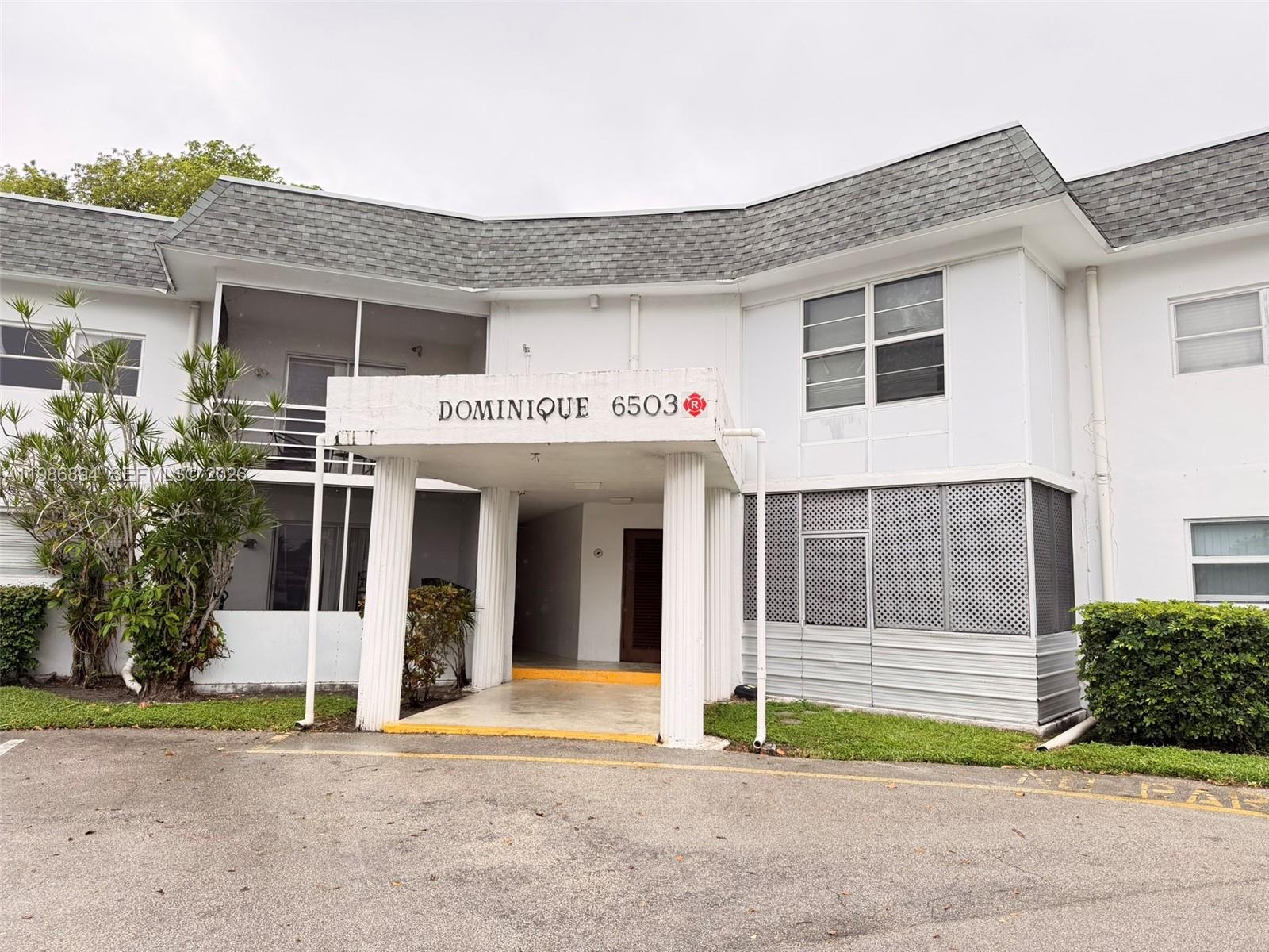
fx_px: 880
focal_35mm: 24
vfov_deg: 56.8
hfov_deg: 71.6
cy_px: 476
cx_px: 634
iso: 100
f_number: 1.78
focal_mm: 6.76
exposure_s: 1/831
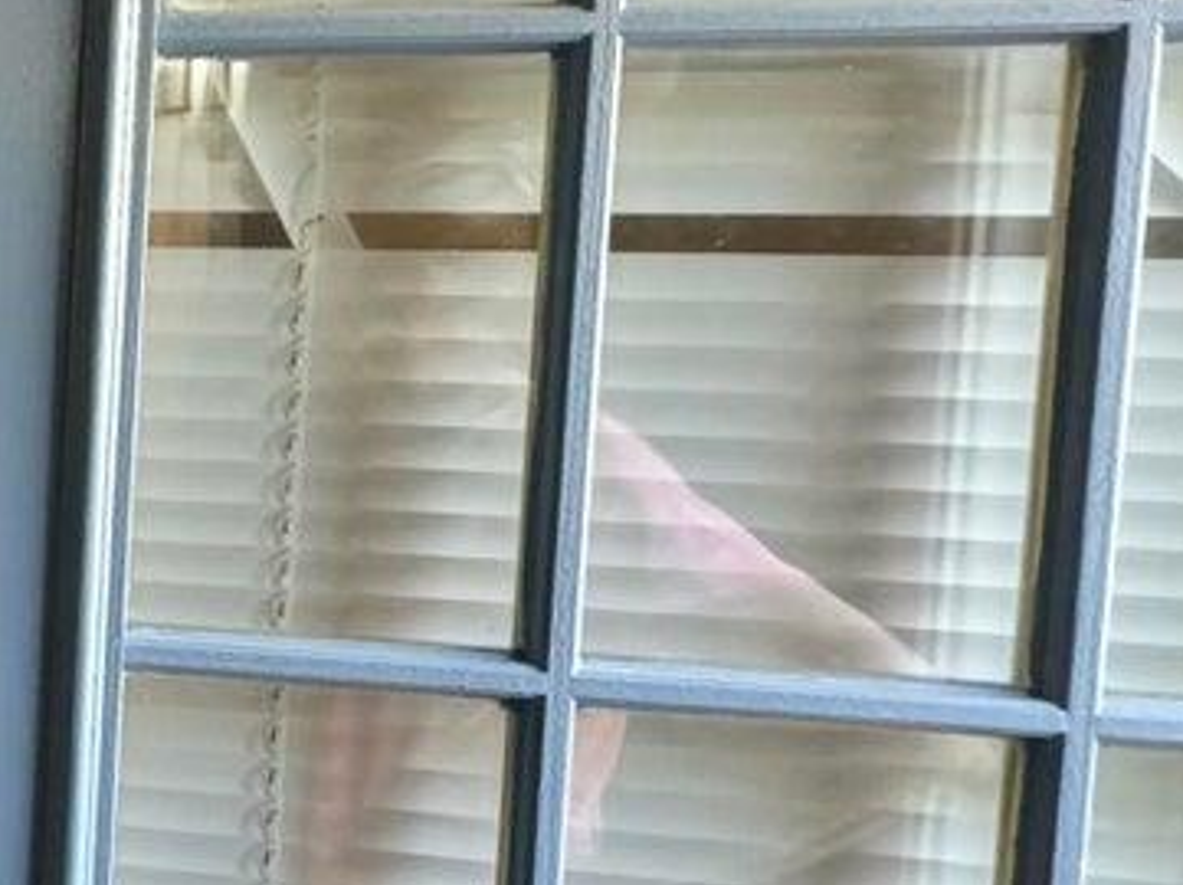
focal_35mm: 53
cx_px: -965
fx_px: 1809
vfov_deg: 27.4
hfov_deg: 21.8
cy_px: 380
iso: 640
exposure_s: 1/60
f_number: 2.2
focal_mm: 2.22
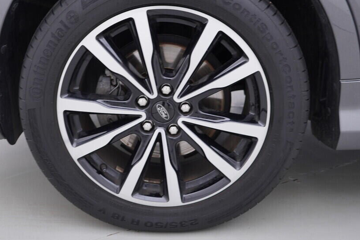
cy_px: 118
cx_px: 159
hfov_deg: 43.5
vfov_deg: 29.9
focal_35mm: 45
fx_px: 450
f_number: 3.2
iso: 125
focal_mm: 24
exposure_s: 1/50
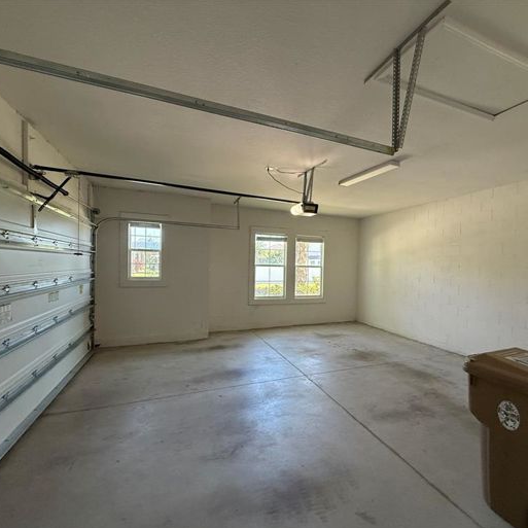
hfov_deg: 83.5
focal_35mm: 17
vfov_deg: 84.0
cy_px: 271
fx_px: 293
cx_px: 298
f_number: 2.2
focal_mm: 2.22
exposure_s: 1/120
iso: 320
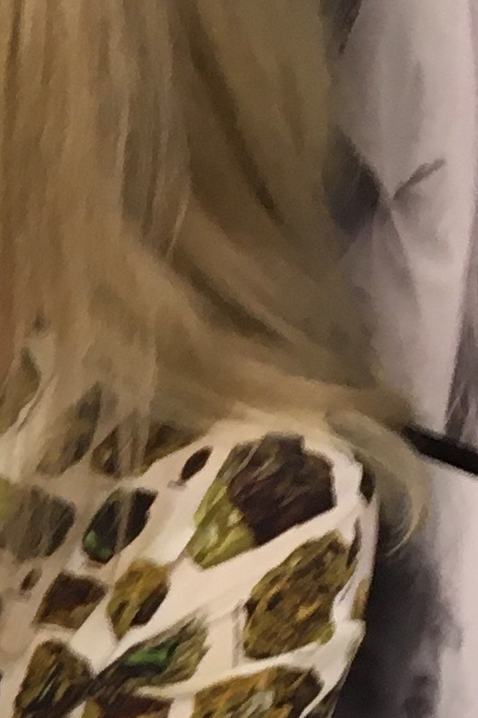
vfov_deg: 13.1
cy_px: 650
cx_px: -824
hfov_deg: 7.9
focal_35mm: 156
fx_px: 3107
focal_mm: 4.15
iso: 64
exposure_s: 1/33
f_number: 2.2
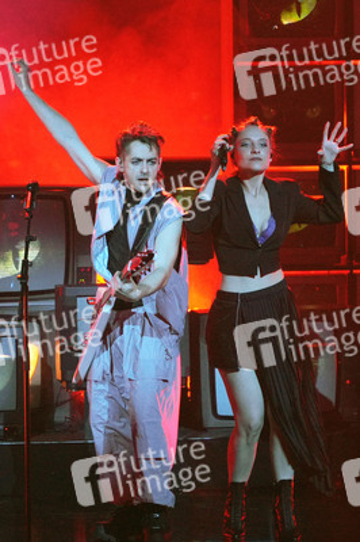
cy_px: 271
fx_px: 4507
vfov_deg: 6.9
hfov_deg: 4.6
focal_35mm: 300
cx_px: 180
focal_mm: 200
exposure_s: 1/125
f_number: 5.6
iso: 2500
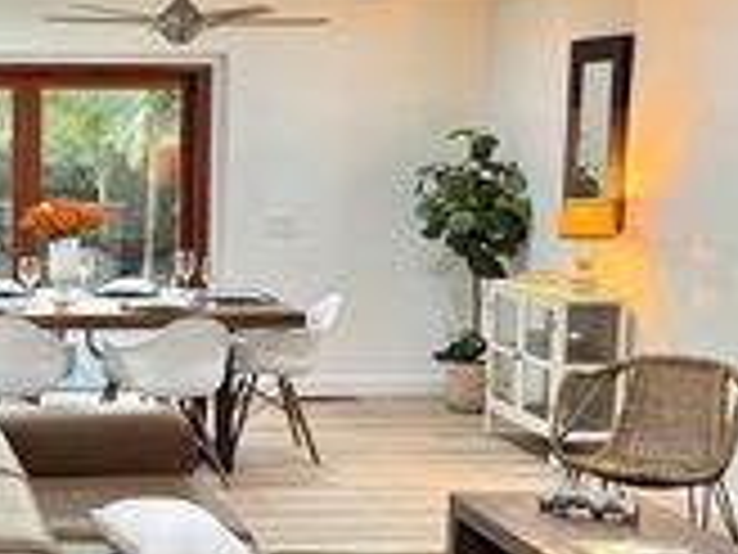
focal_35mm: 73
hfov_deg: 25.6
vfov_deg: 20.2
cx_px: 40
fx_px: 1556
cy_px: 322
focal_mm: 6.76
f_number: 1.78
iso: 200
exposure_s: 1/60
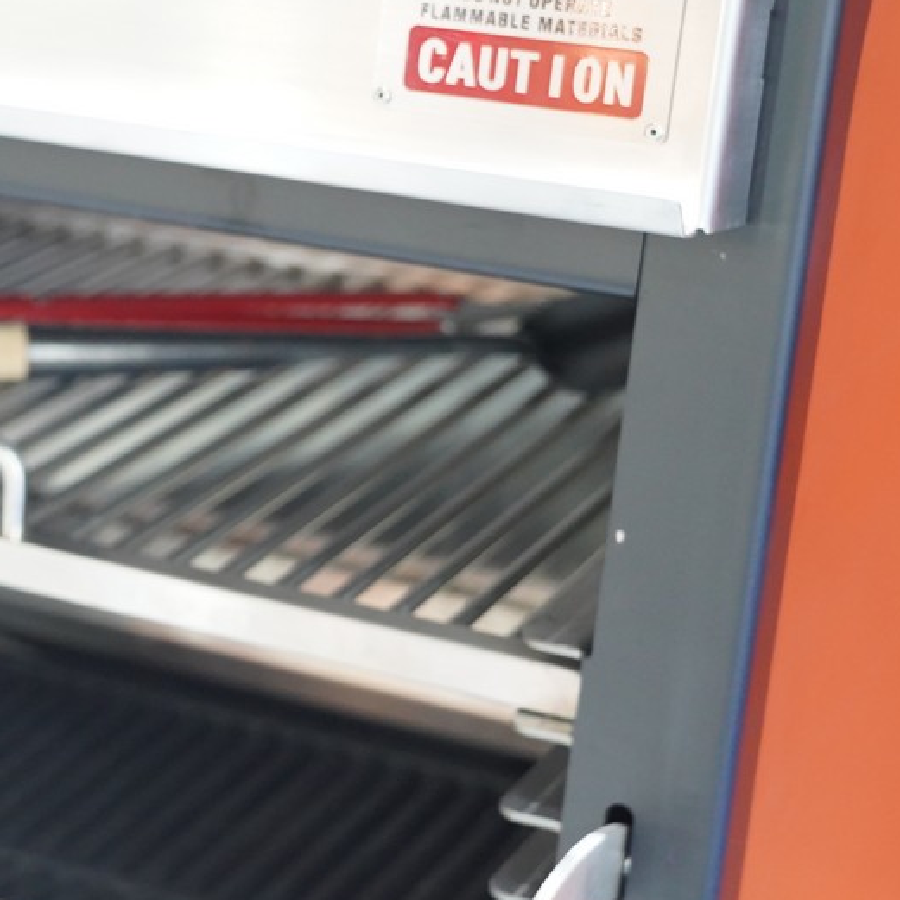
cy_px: 384
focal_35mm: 96
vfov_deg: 18.1
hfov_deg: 17.6
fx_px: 2824
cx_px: -31
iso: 4000
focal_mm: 46
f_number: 4
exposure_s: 1/50
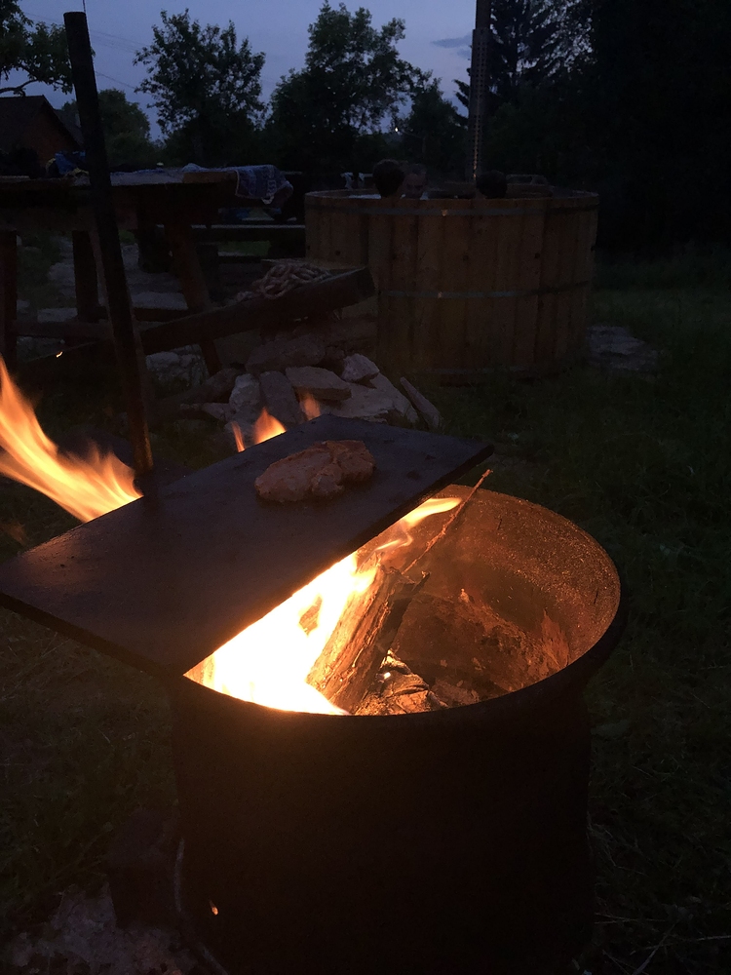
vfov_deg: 63.4
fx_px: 788
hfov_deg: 49.7
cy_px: 488
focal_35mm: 28
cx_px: 366
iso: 400
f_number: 1.8
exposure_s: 1/30
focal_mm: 3.99
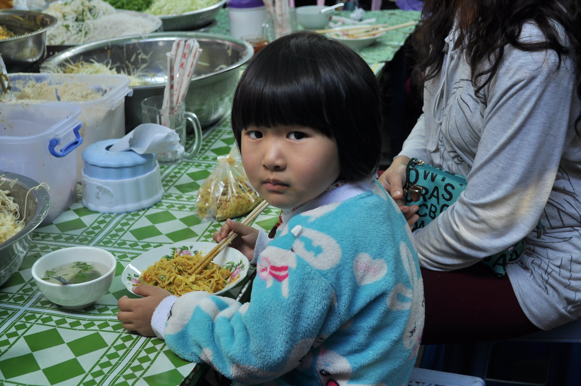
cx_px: 290
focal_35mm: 54
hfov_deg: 36.9
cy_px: 193
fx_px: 870
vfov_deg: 25.0
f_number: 5
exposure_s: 1/40
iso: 200
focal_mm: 36
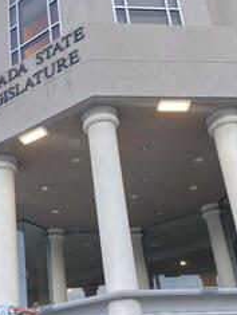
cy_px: 214
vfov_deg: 35.7
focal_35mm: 53
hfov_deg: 26.8
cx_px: 31
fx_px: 483
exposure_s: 1/137
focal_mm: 4.2
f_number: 1.6
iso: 32
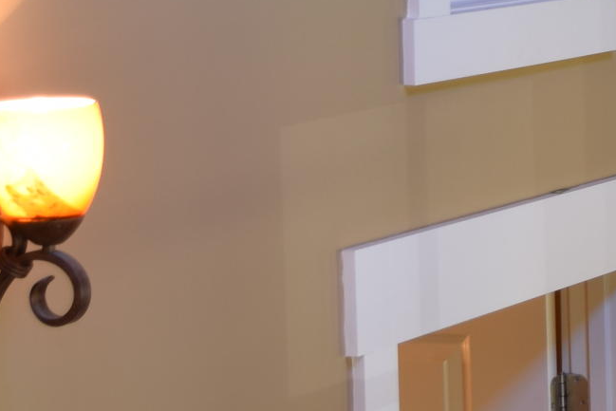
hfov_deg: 10.3
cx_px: 849
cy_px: 32
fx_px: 3320
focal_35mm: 194
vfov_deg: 7.1
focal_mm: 28
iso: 100
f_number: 4.2
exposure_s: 1/8
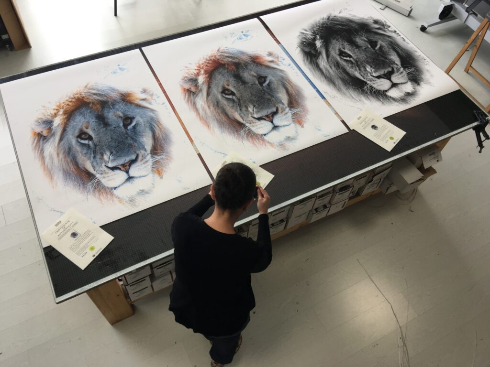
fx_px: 411
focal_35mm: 29
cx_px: 245
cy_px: 184
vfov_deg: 48.2
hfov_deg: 61.7
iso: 40
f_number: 2.2
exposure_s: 1/100
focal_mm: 4.15
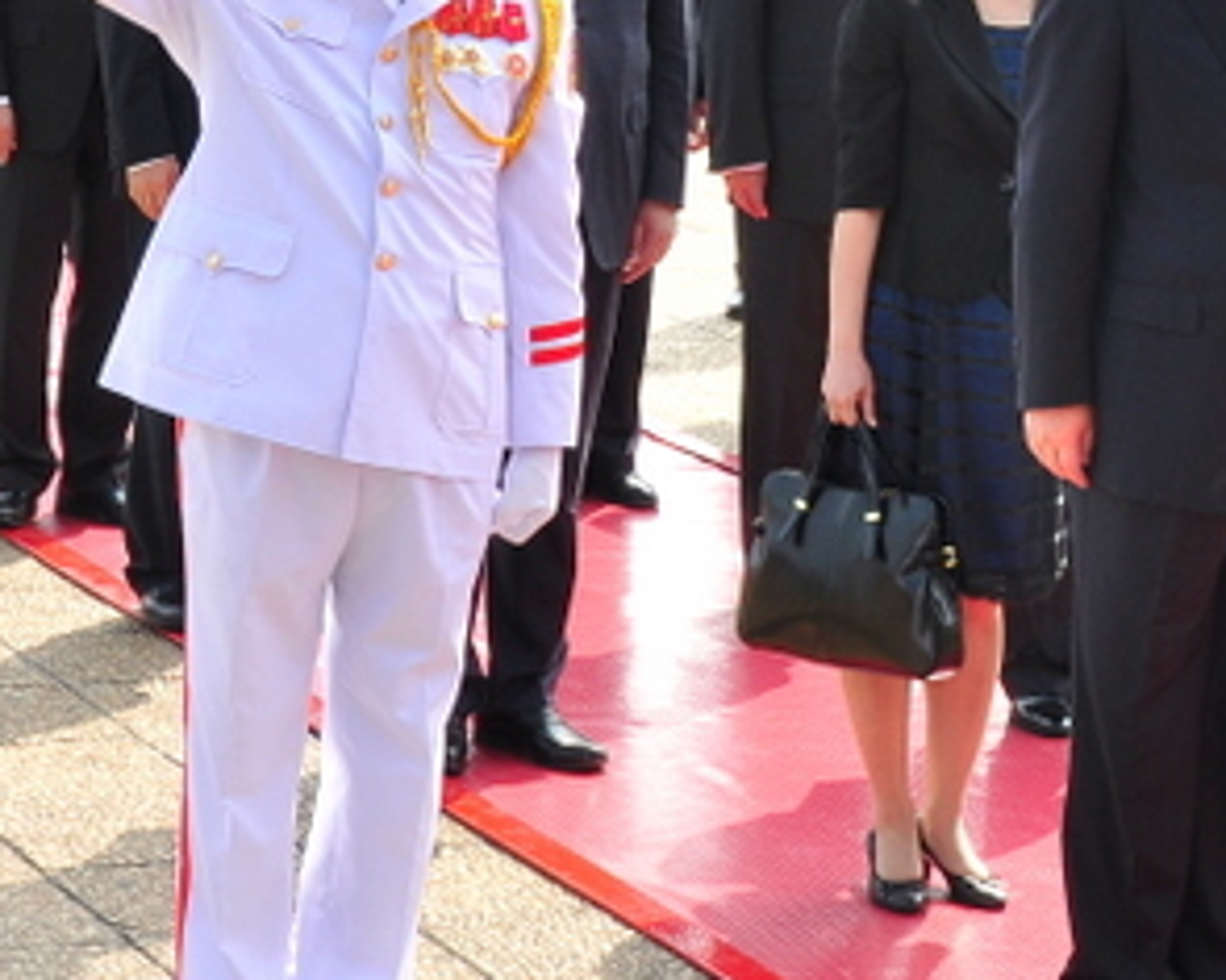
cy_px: 69
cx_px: 884
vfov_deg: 10.0
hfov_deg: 12.6
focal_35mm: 153
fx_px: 5550
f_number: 13
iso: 200
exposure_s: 1/100
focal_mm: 32
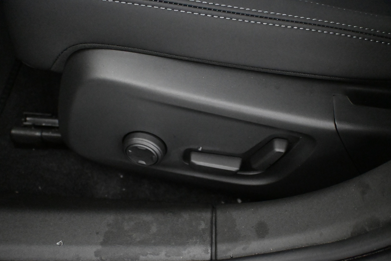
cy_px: 130
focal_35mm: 40
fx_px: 432
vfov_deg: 33.6
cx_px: 196
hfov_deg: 48.7
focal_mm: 26.5
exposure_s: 1/50
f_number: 4.5
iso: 12800
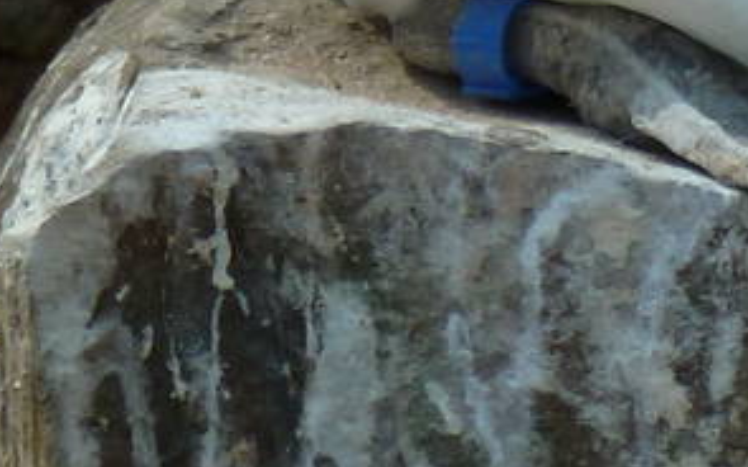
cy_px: -421
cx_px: 1098
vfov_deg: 0.8
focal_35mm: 1726
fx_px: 35165
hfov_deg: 1.2
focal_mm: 49.2
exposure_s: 1/250
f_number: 4.9
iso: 80
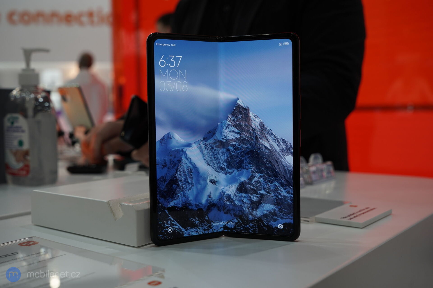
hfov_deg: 47.4
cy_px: 144
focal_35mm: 41
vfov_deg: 32.6
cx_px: 216
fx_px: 493
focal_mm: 41
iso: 500
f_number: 6.3
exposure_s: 1/125
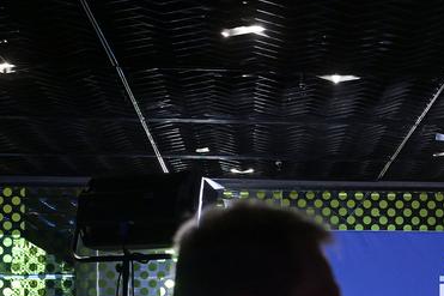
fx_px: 1861
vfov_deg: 9.0
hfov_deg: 13.1
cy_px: 352
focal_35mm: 151
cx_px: 574
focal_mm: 35
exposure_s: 1/80
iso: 800
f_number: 4
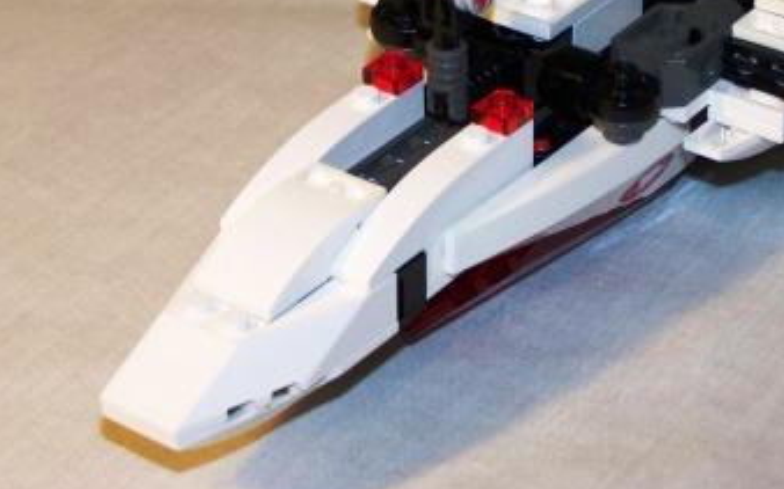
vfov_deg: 10.5
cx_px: 422
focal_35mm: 125
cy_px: 125
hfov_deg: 16.7
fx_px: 2670
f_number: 3.2
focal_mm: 14.7
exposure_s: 1/40
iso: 200
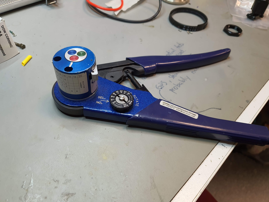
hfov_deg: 67.3
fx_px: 202
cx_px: 134
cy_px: 101
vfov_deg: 53.1
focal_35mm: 26
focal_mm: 4.3
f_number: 1.5
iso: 64
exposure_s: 1/100
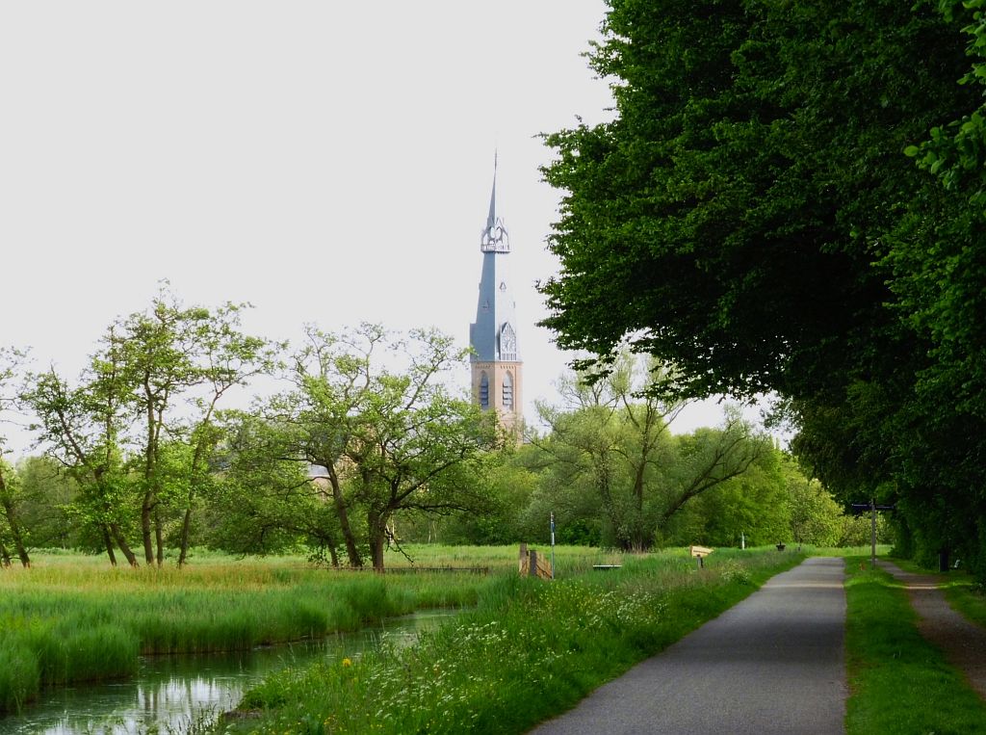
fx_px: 4376
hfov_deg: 12.9
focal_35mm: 154
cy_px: 368
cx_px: 493
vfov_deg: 9.6
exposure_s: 1/100
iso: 160
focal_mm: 27.6
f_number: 6.3
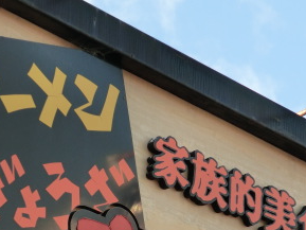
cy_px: 204
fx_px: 1742
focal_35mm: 197
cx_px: 174
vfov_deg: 7.5
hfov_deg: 10.0
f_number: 4.8
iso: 80
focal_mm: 16
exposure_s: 1/160
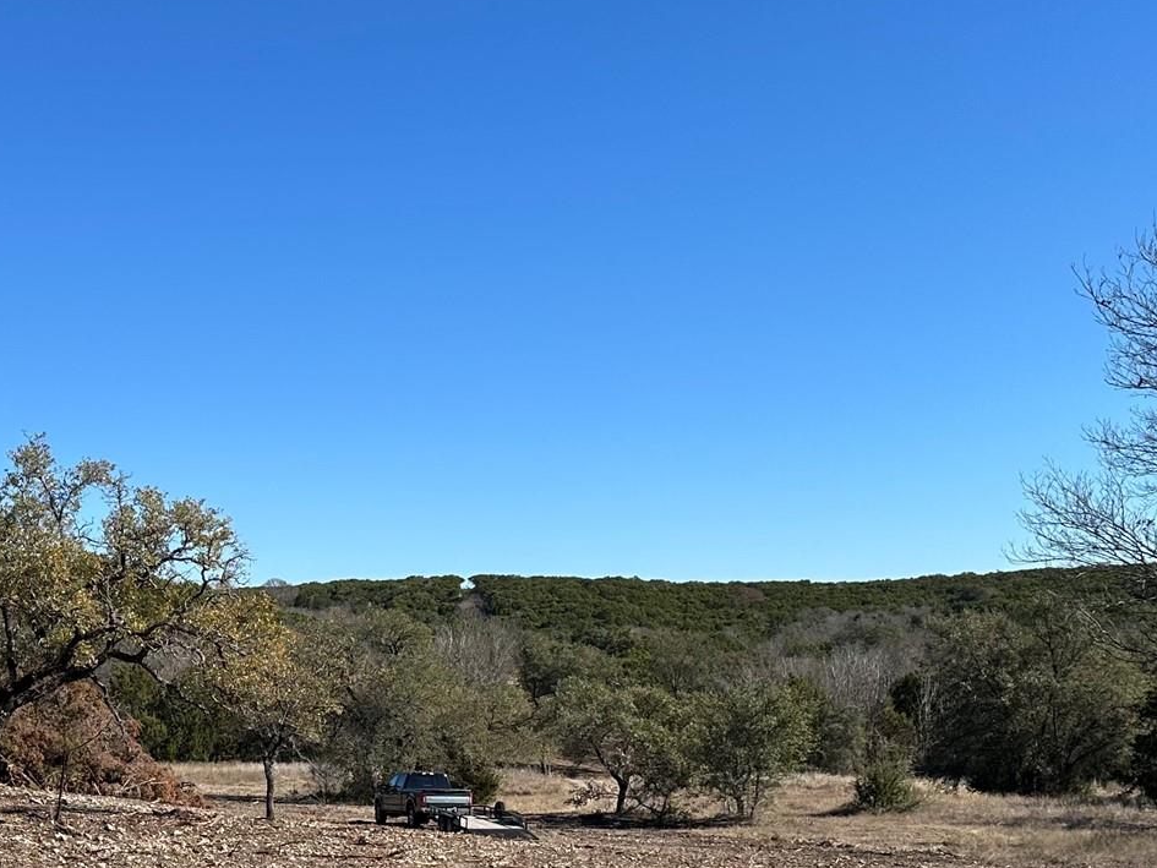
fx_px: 1738
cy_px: 667
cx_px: 298
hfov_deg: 36.0
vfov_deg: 27.6
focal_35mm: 52
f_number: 1.78
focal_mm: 6.86
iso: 80
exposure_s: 1/3717
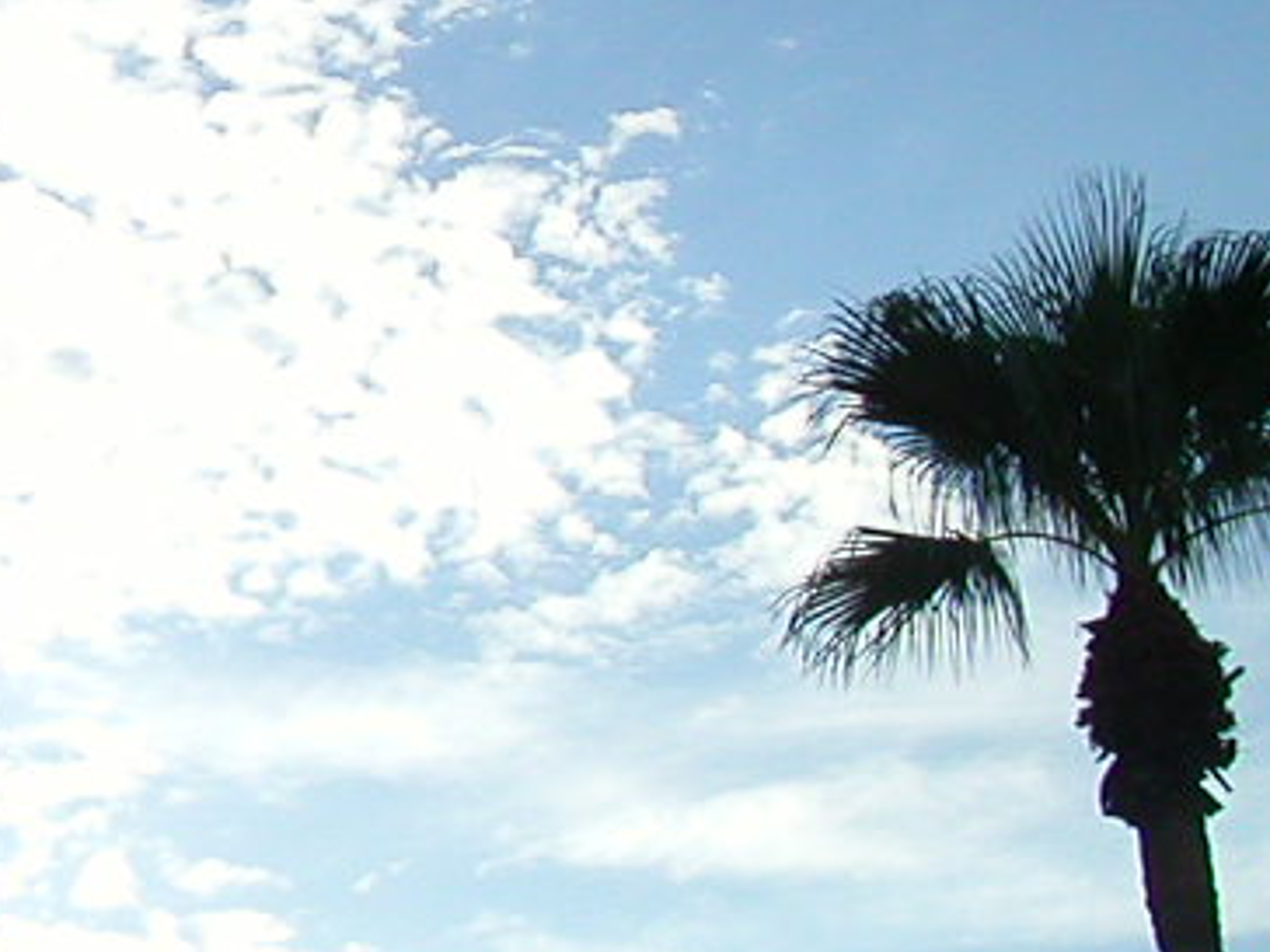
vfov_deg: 14.2
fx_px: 3816
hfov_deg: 17.5
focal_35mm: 104
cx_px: -468
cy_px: 439
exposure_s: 1/602
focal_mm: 5.6
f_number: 4.5
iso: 100
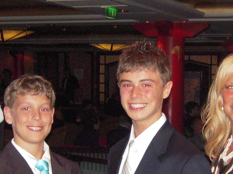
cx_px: 151
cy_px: 123
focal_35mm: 112
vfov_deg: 13.2
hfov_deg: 17.5
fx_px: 754
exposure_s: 1/160
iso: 640
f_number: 3
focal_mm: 6.5
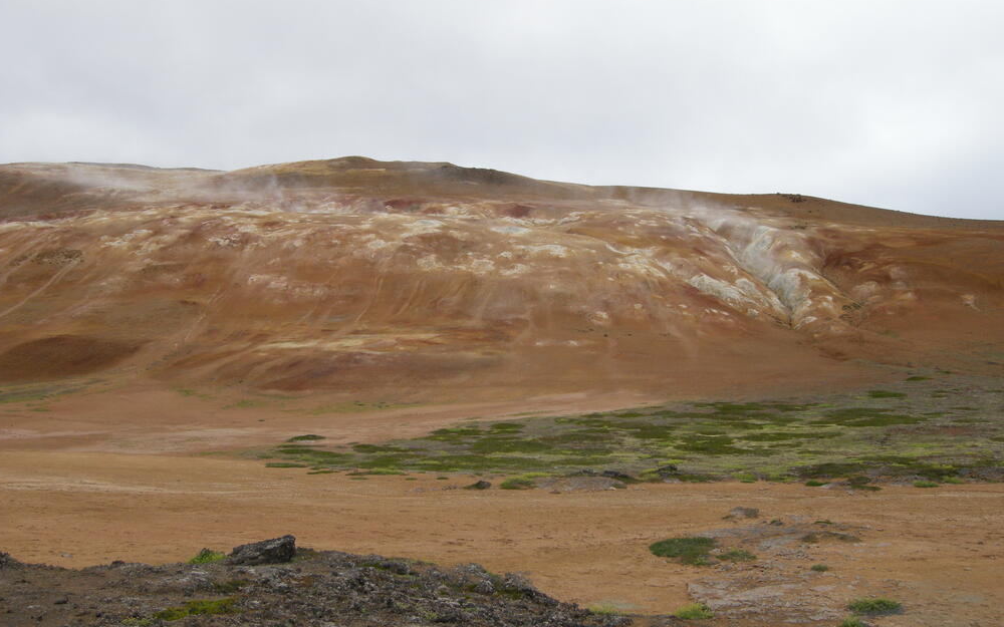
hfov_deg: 51.5
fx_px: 1040
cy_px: 338
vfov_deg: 33.6
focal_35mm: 38
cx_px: 506
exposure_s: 1/268
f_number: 4.8
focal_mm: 7.5
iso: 100
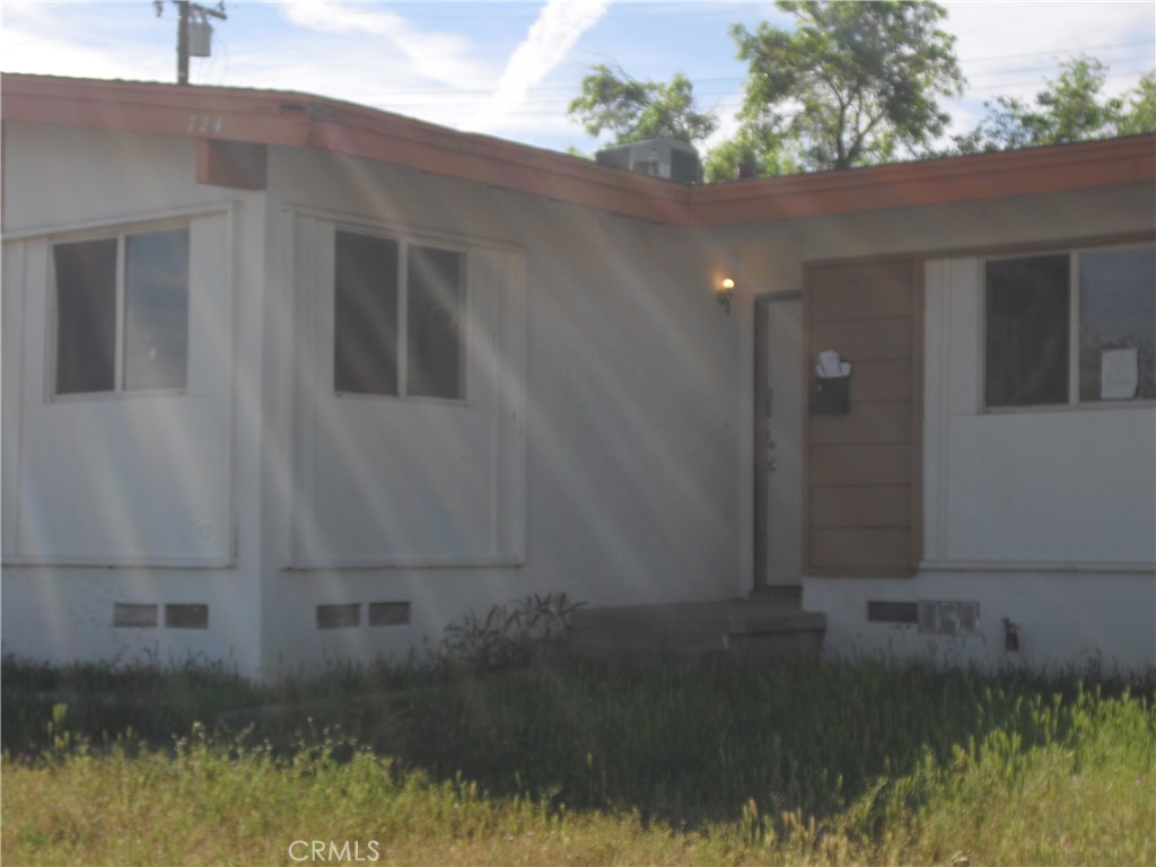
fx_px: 2104
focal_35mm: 63
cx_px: 578
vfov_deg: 23.3
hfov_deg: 30.7
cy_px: 434
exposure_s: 1/80
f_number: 10.6
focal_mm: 11.2
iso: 64
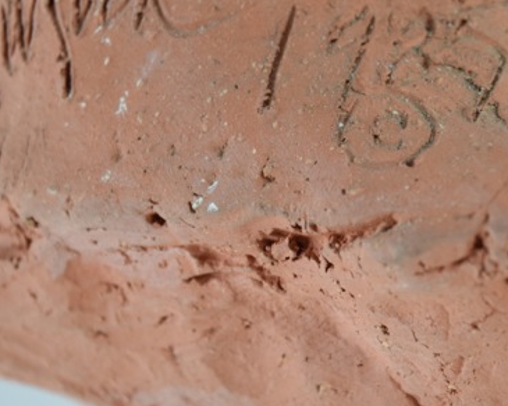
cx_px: 365
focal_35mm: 136
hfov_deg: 14.1
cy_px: 130
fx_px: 2042
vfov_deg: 11.4
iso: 800
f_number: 6.3
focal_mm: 55
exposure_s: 1/125
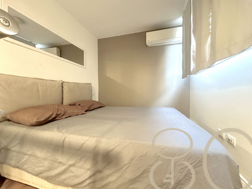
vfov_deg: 85.7
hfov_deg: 102.1
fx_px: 102
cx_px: 126
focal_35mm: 14
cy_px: 94
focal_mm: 2.22
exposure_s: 1/50
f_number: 2.2
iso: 1000
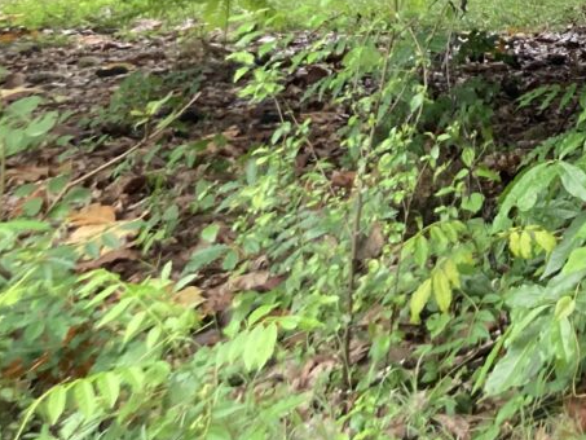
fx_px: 1609
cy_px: -280
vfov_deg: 14.2
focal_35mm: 95
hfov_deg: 17.7
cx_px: 969
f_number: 1.8
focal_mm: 3.99
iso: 80
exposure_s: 1/64
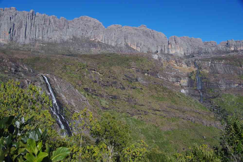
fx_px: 290
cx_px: 122
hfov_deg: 45.4
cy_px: 81
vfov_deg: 31.2
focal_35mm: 43
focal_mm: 29.4
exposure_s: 1/80
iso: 200
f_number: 11
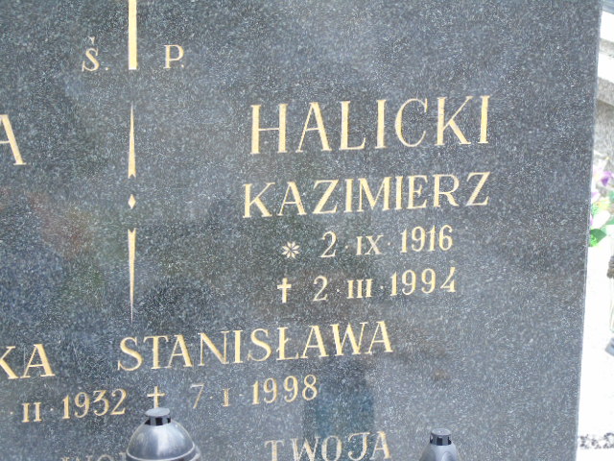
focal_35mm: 124
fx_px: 2199
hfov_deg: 15.9
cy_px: 230
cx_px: 307
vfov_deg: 12.0
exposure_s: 1/30
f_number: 4.6
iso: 100
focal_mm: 22
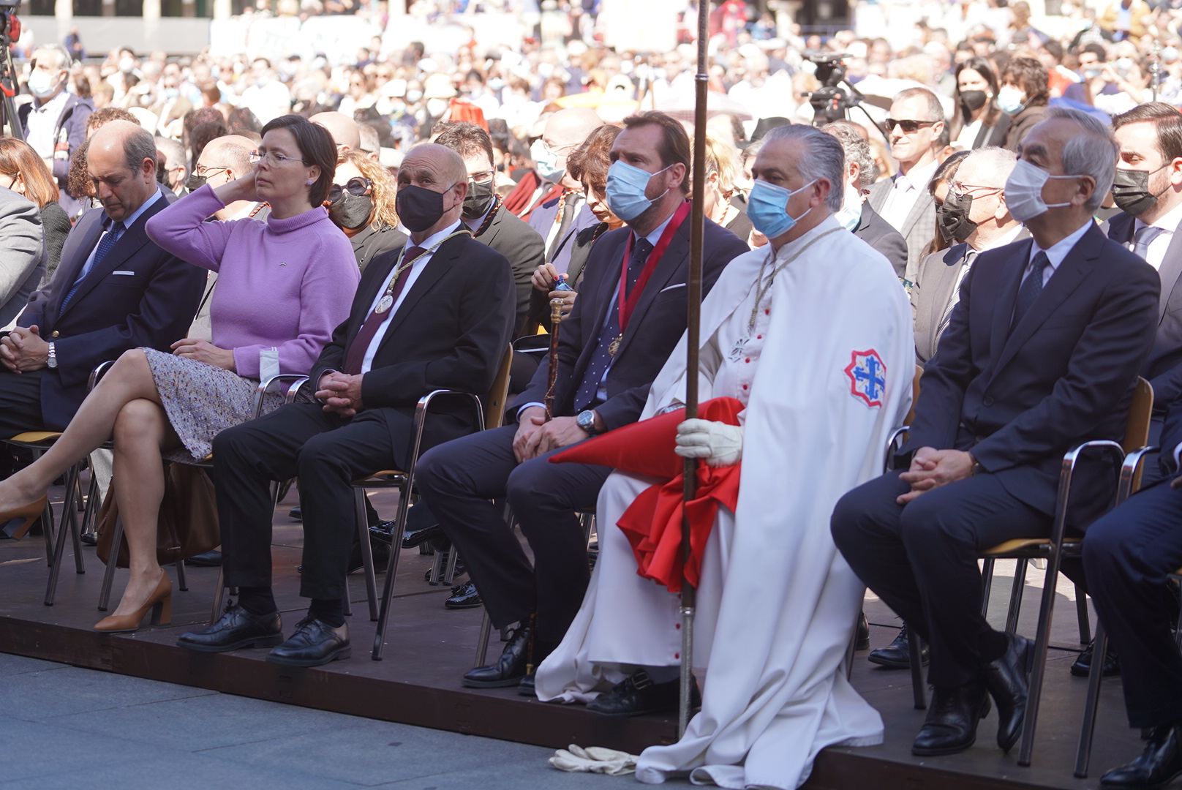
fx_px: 3581
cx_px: 591
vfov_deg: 12.6
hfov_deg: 18.7
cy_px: 395
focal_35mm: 109
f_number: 4
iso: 100
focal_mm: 109
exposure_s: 1/200
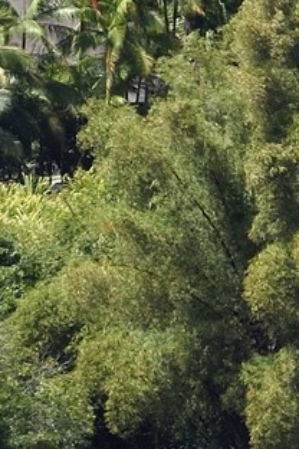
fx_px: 19184
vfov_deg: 1.3
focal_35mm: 1540
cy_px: -1132
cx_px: 214
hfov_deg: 0.9
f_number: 10
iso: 200
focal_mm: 200
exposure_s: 1/250
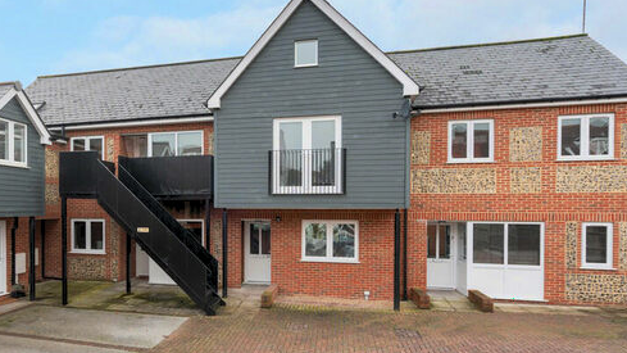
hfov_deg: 74.4
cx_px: 218
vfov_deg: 47.7
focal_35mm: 24
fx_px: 399
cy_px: 183
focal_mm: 16
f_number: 7.1
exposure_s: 1/200
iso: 400
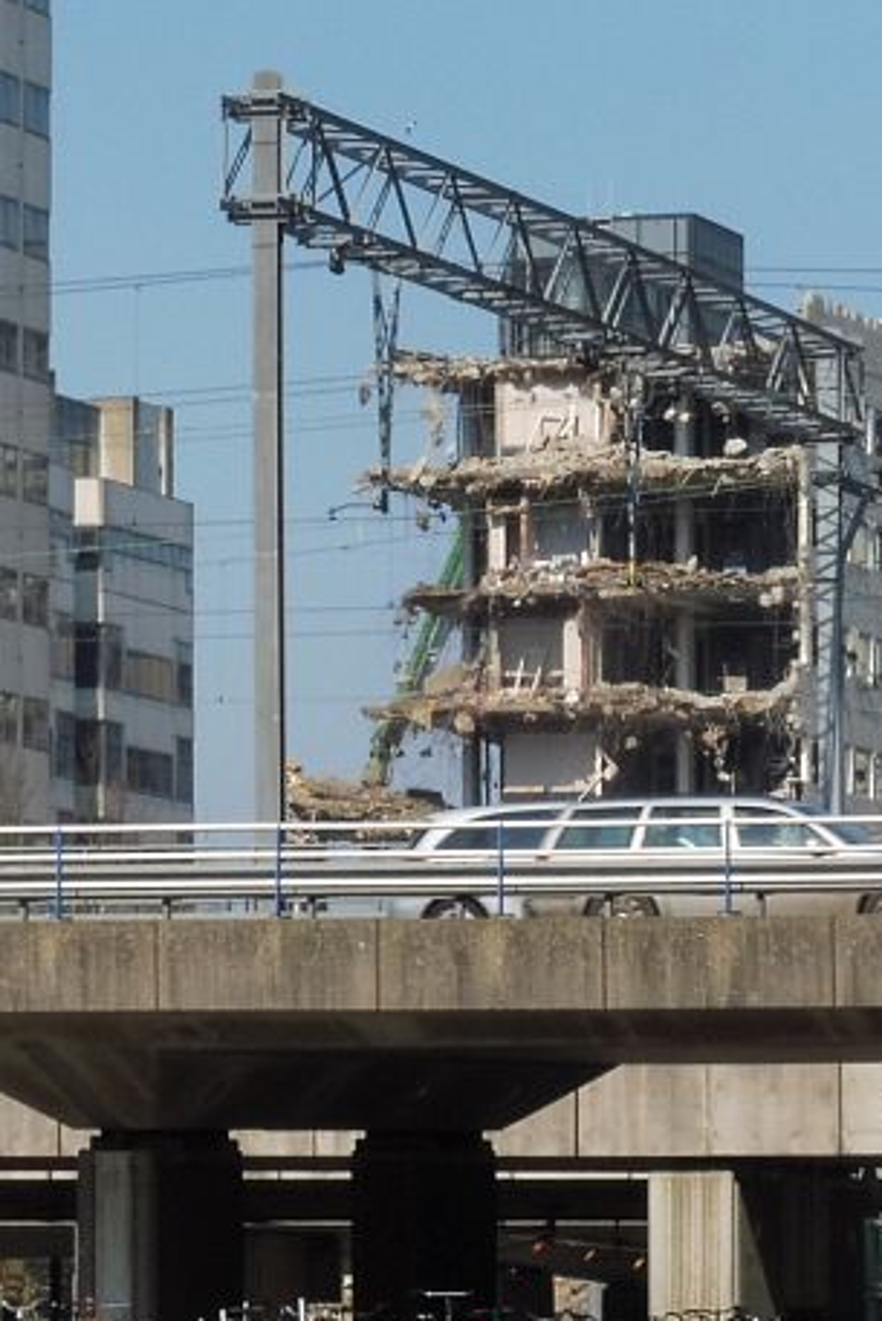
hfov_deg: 4.8
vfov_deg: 7.2
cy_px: 500
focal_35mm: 284
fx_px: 10428
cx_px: -139
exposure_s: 1/500
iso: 100
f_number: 7.1
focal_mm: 21.8
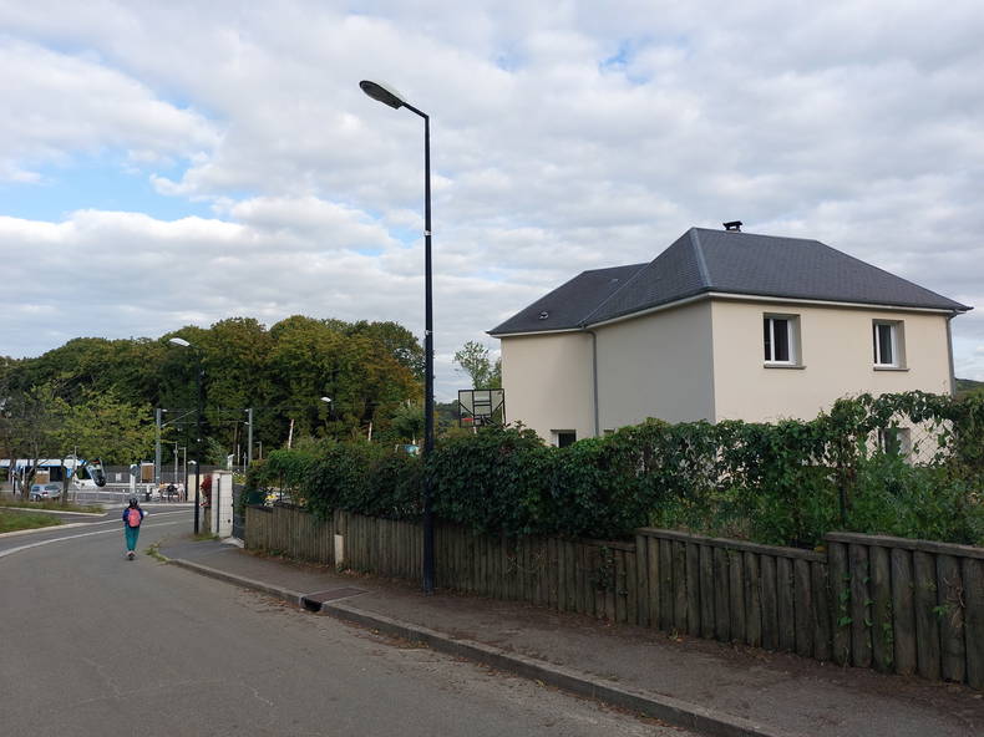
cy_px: 368
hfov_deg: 69.4
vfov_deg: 54.9
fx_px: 710
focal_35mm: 25
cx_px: 492
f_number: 1.8
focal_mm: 5.23
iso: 25
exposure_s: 1/579
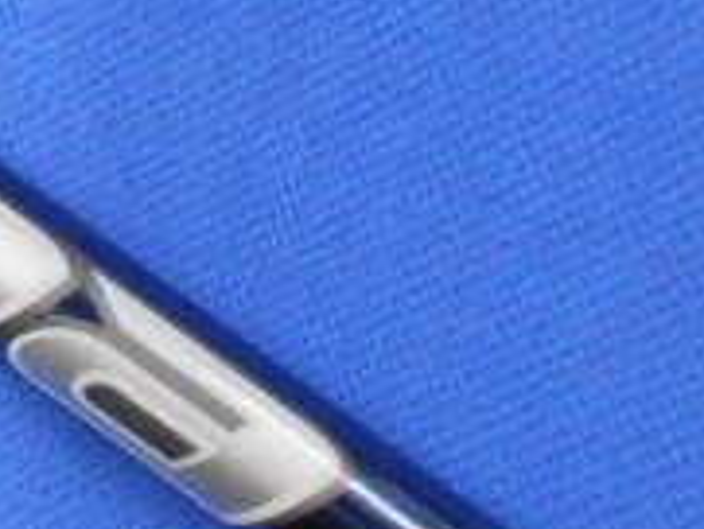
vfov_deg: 15.7
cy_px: -35
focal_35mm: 92
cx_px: -319
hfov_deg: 19.0
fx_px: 1872
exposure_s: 1/30
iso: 250
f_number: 3.2
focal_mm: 4.6
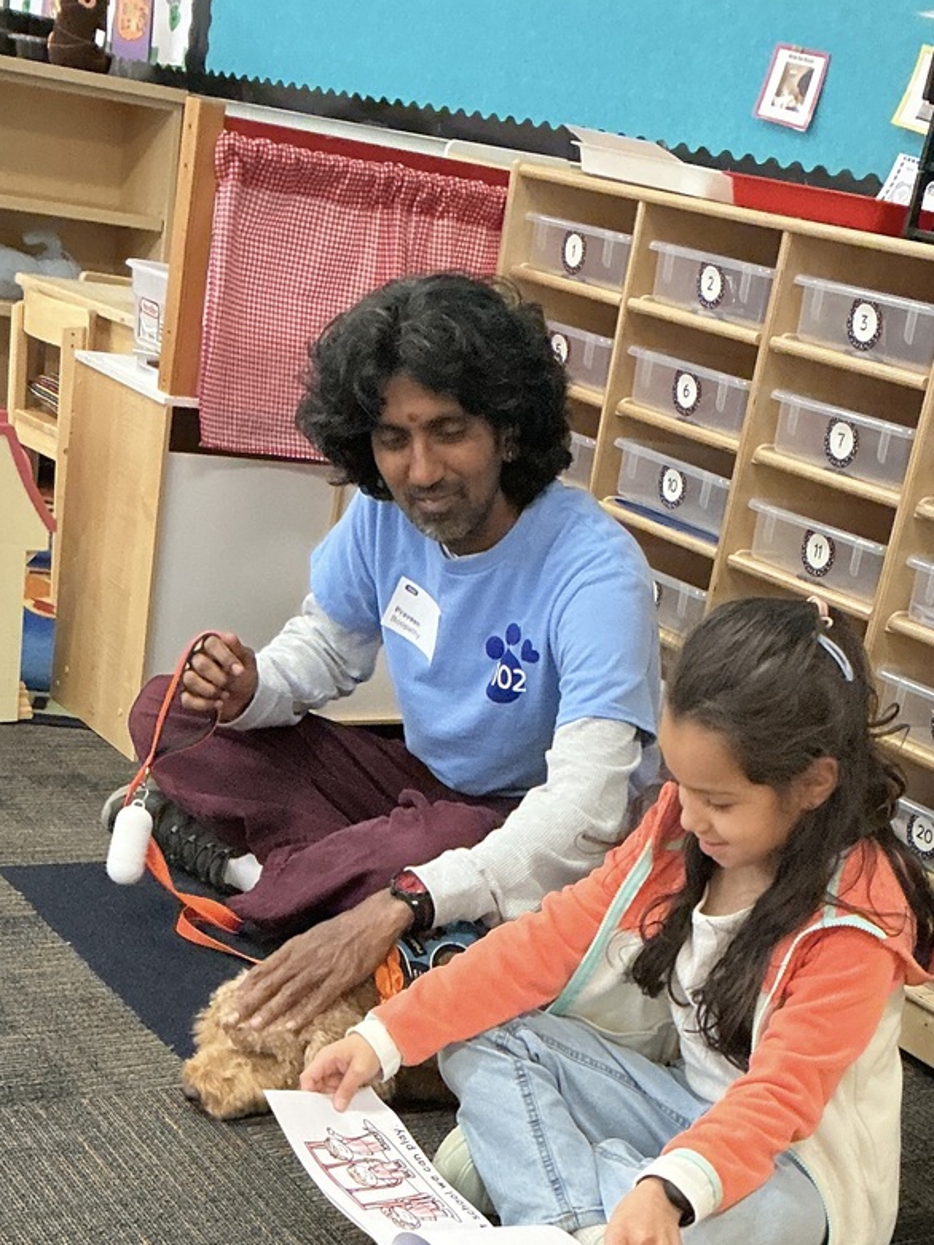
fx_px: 1367
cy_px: 775
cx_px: 577
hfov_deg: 37.5
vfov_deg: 48.5
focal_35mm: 38
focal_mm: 3
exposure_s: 1/50
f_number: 1.8
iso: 200
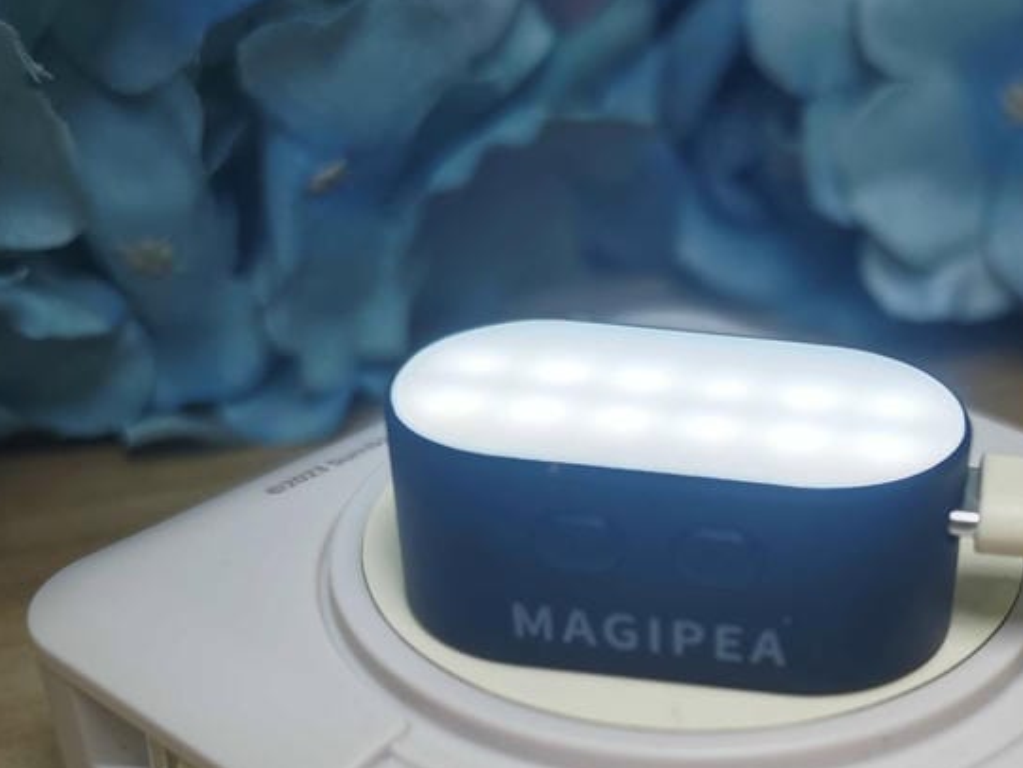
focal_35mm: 51
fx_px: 1508
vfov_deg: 27.7
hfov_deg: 35.7
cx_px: 883
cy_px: 662
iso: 320
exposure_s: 1/121
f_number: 2
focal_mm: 8.72
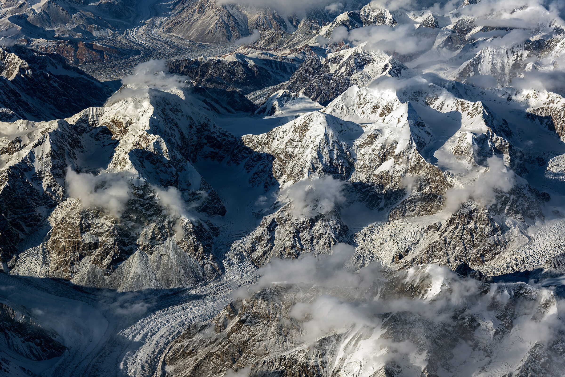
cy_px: 188
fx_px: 1271
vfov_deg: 16.9
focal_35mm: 81
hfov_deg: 25.1
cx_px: 282
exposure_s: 1/1000
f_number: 6.3
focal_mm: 81
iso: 100
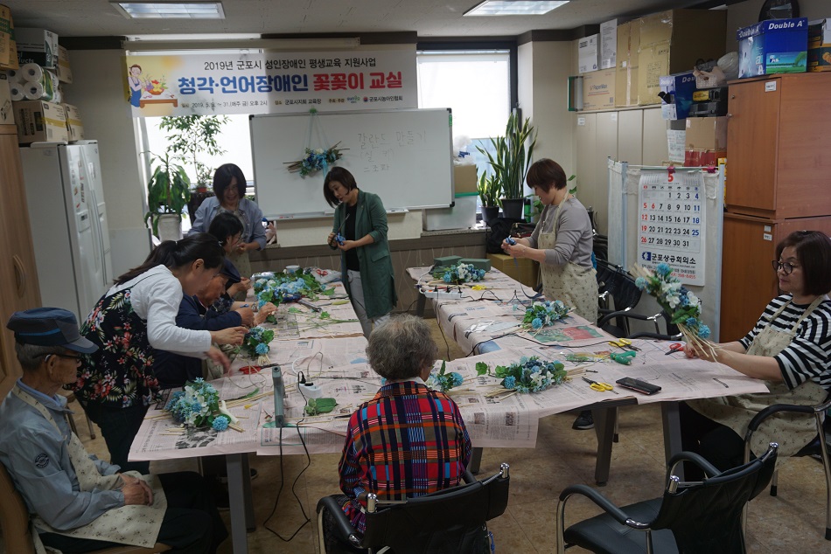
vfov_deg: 41.7
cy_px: 277
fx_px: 727
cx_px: 416
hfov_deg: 59.5
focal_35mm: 32
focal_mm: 21
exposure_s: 1/60
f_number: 4
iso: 160
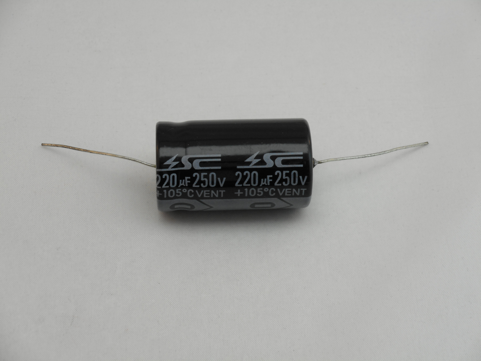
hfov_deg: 22.0
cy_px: 180
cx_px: 240
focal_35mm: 89
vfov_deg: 16.6
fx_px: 1237
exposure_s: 1/60
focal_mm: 15.9
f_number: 5.6
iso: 180
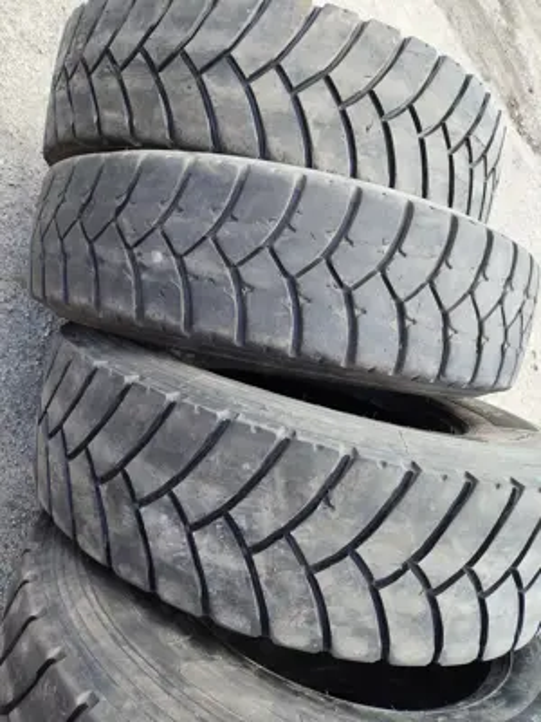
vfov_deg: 69.4
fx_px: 521
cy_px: 361
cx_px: 270
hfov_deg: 54.9
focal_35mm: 25
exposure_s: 1/224
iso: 50
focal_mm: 4.71
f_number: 1.79
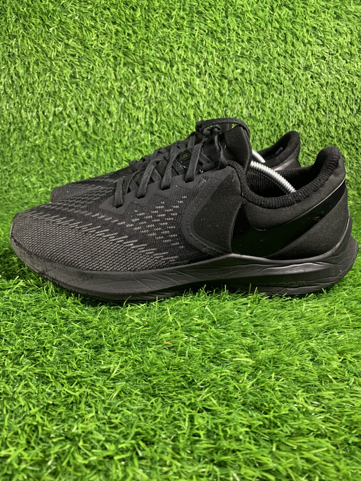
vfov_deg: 67.3
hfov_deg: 53.1
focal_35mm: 26
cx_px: 180
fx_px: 362
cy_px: 240
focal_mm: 4.25
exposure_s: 1/37
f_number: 1.8
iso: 400
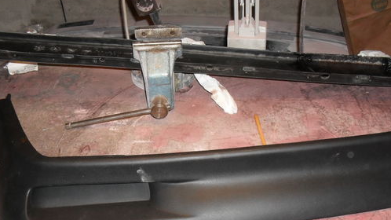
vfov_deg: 24.0
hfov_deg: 42.1
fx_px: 508
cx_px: 206
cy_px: 183
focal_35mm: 49
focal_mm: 6.3
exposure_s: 1/45
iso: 200
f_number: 3.2
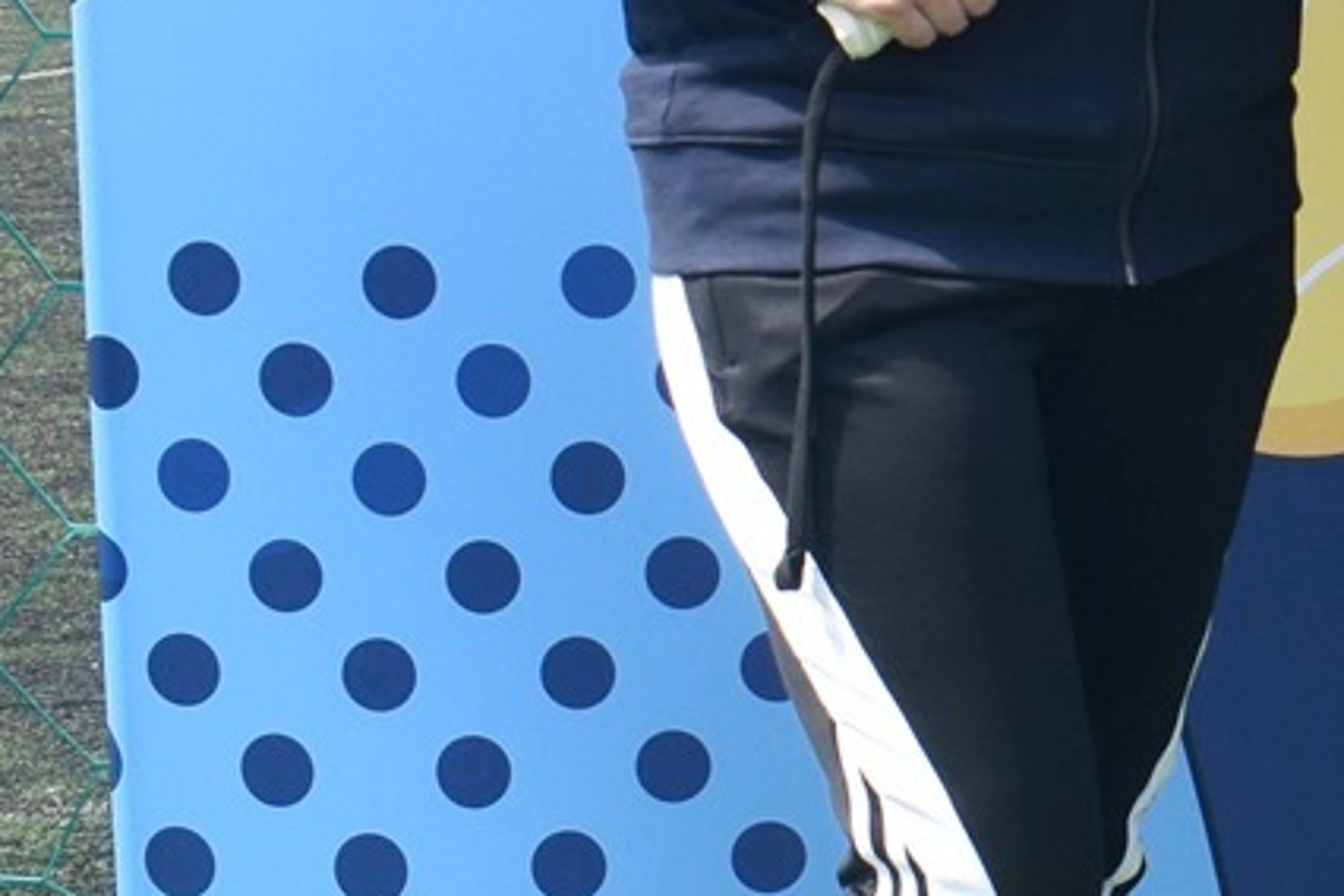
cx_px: 2395
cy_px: -270
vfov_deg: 9.6
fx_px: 5264
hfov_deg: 13.2
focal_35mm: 141
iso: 140
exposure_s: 1/250
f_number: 8
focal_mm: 20
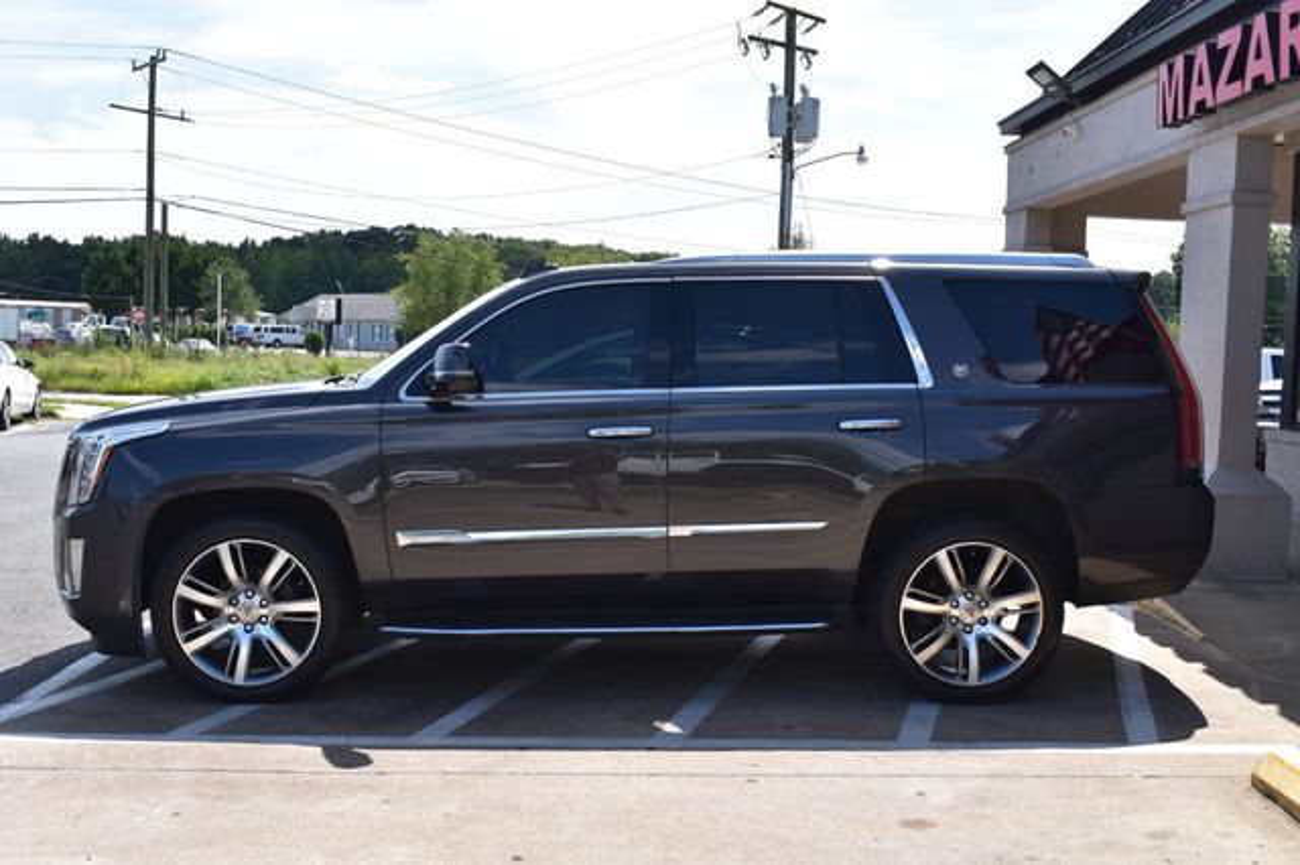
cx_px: 650
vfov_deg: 33.0
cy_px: 432
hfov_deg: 47.9
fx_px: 1462
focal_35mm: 40
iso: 400
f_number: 11
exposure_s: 1/400
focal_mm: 27
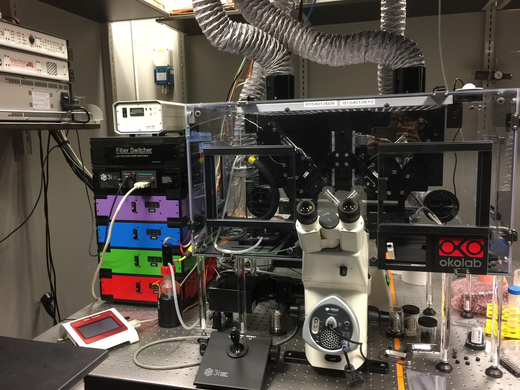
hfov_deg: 61.7
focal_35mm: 29
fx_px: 436
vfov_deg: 48.2
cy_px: 195
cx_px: 260
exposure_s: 1/17
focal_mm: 4.15
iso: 100
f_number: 2.2
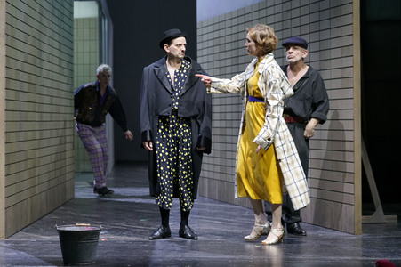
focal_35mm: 85
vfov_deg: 16.0
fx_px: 946
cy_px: 134
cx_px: 200
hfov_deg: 23.9
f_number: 3.2
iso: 1600
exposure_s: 1/400
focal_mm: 85
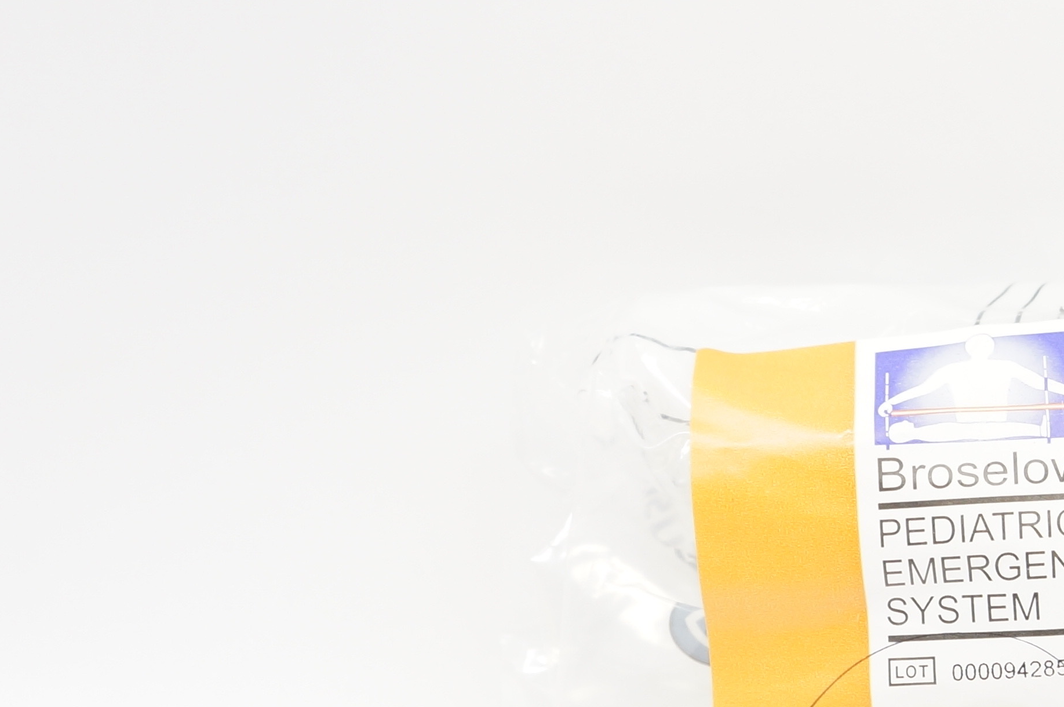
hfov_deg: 17.6
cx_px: 1418
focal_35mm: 108
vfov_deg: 12.6
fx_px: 3199
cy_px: 584
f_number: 4.5
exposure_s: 1/60
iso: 400
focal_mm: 27
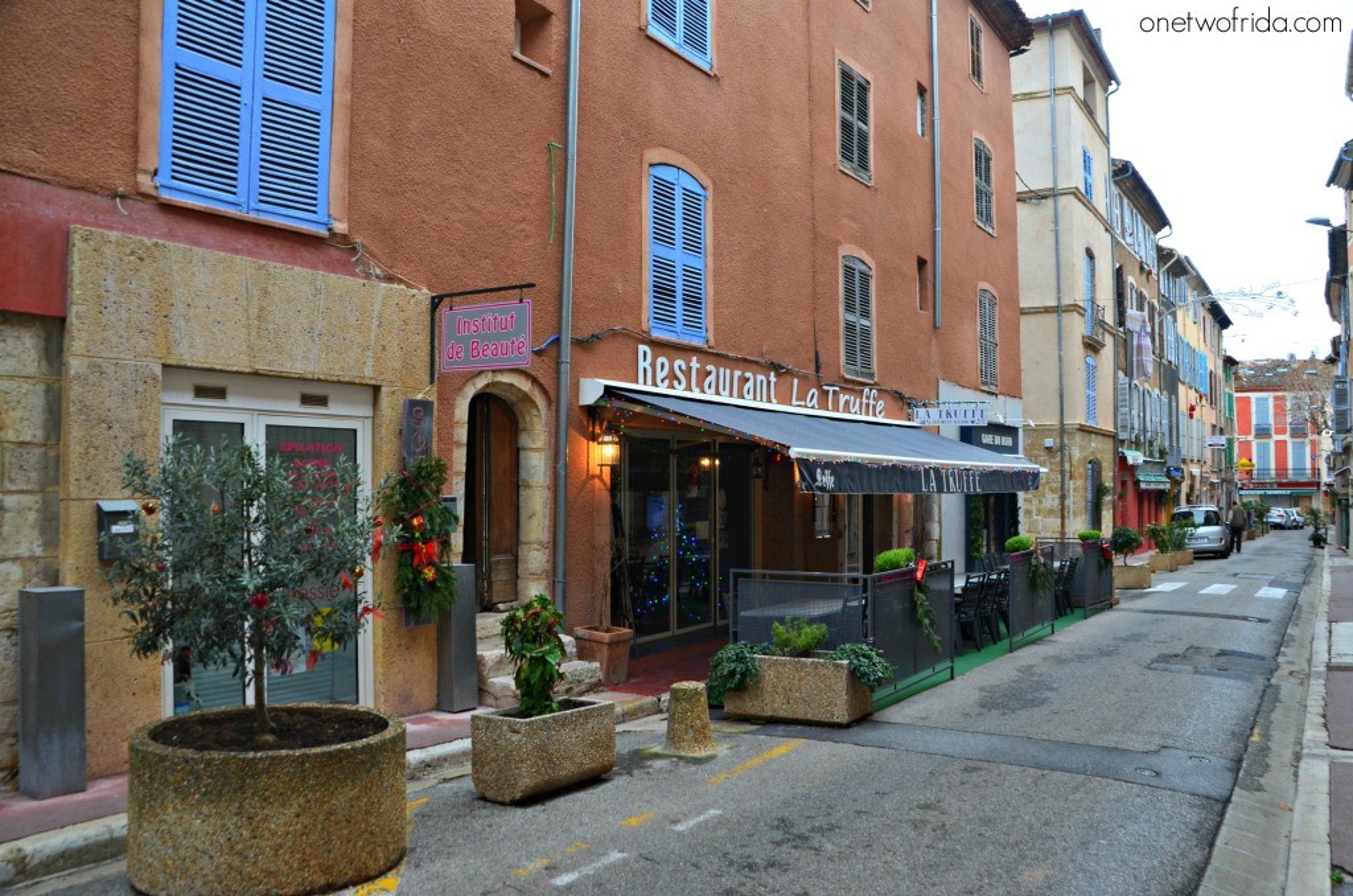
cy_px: 448
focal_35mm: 27
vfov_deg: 47.7
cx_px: 676
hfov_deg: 67.5
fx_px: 1013
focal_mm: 18
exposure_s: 1/60
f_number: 8
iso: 560
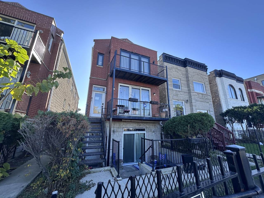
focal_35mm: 14
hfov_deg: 102.1
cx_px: 132
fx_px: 107
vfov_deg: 85.7
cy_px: 99
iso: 40
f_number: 2.2
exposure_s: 1/321
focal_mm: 2.22
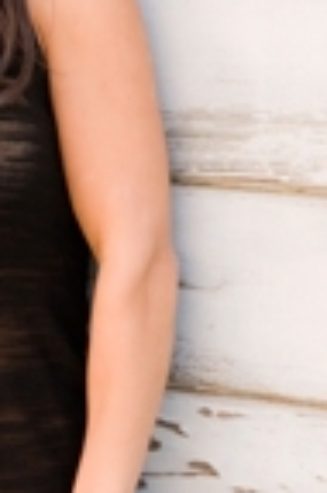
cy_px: 238
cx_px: -138
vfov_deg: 8.0
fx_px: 3531
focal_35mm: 259
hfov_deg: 5.3
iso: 200
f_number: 4.5
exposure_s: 1/125
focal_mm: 55
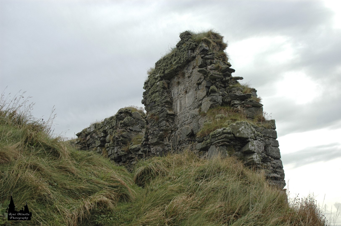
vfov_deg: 39.9
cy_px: 113
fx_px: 312
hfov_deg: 57.3
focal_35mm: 33
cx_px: 170
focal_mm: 22
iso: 200
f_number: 8
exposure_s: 1/250
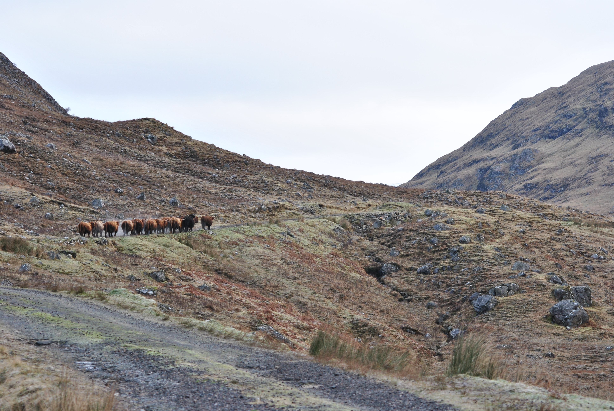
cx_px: 307
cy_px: 206
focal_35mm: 129
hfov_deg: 15.9
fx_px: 2203
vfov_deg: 10.7
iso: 200
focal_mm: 86
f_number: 7.1
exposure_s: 1/125
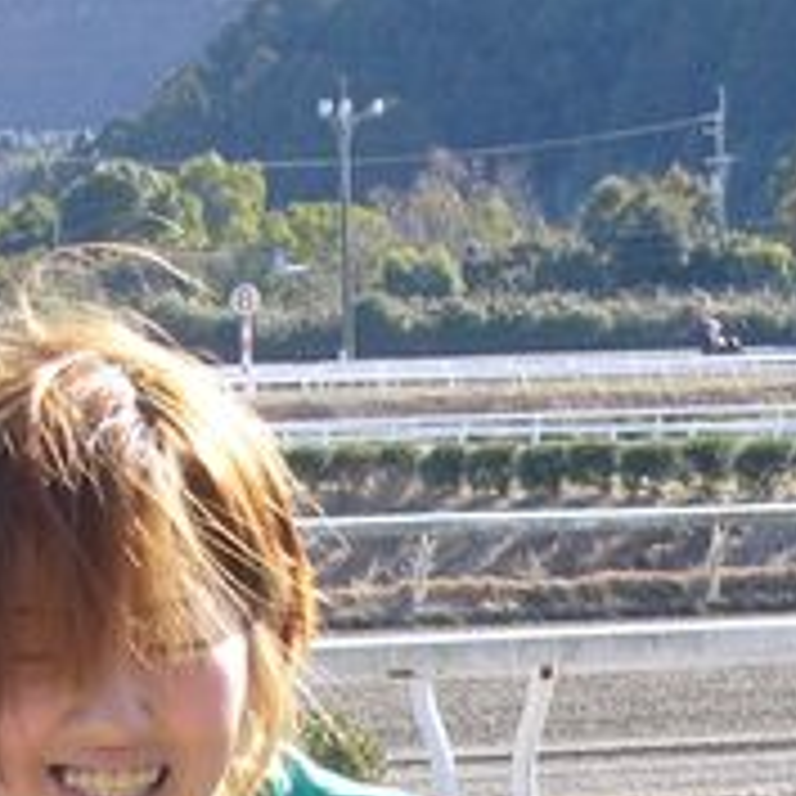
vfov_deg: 6.0
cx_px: 184
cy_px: 1070
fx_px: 7571
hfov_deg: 6.0
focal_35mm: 291
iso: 50
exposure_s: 1/100
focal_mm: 15.2
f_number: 3.3
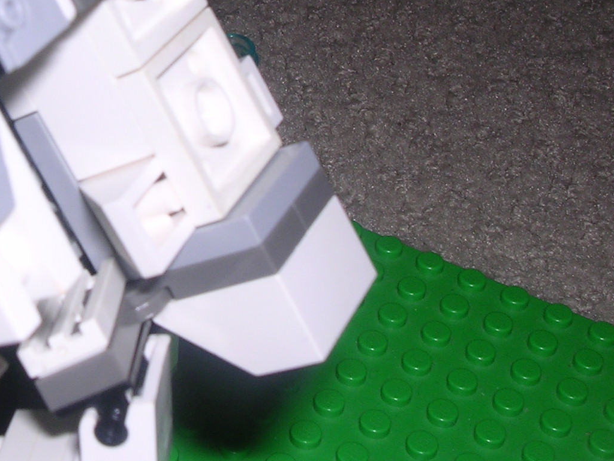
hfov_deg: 24.7
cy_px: 71
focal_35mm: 76
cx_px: 37
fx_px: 1348
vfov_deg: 19.1
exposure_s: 1/60.1
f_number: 5.6
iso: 100
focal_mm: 5.8
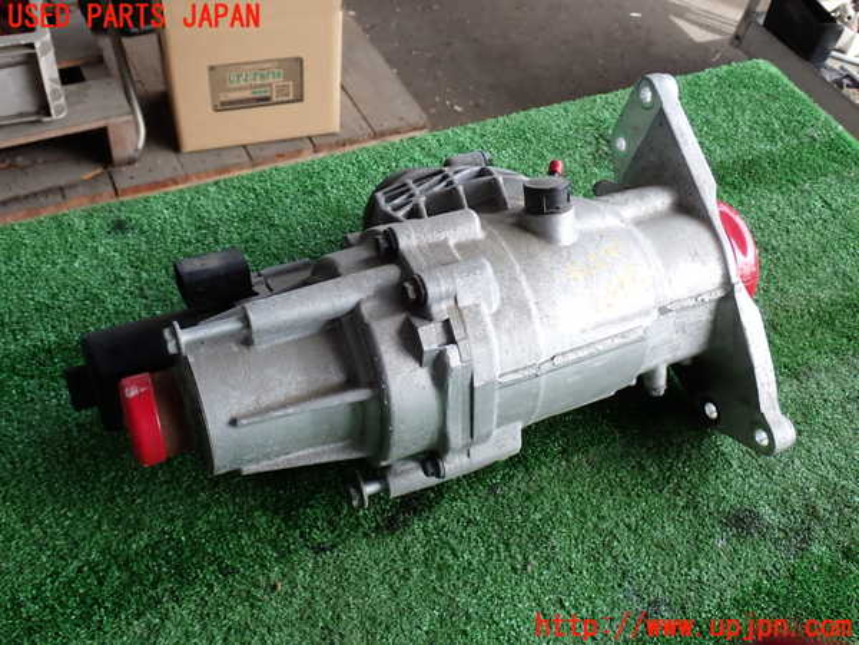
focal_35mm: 38
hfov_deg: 49.0
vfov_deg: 37.7
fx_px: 943
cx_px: 430
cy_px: 322
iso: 100
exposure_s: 1/80
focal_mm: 6.83
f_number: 3.5
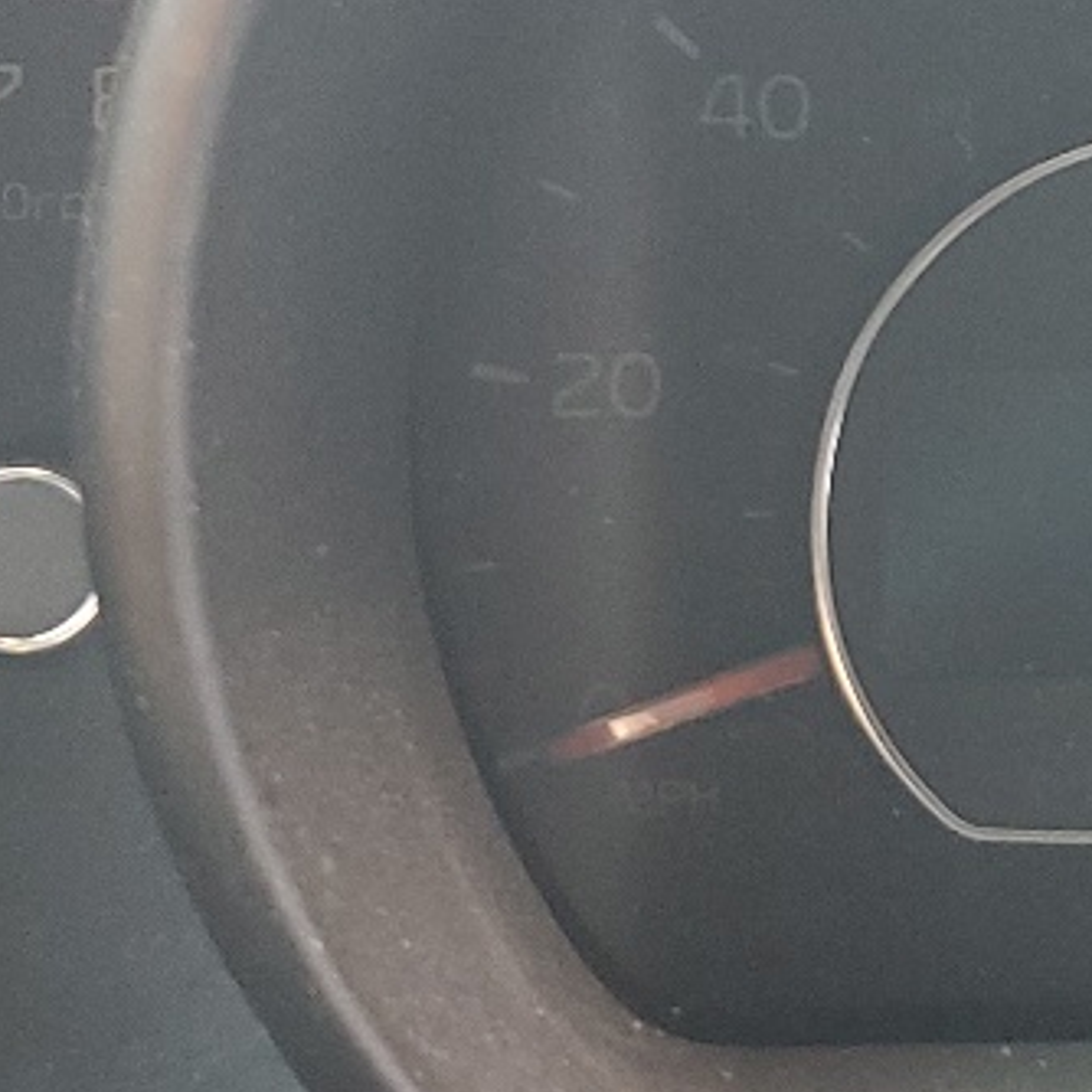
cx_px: 1161
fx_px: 3926
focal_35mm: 110
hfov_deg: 15.5
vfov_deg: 15.8
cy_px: 281
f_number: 1.5
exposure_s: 1/60.2
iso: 103
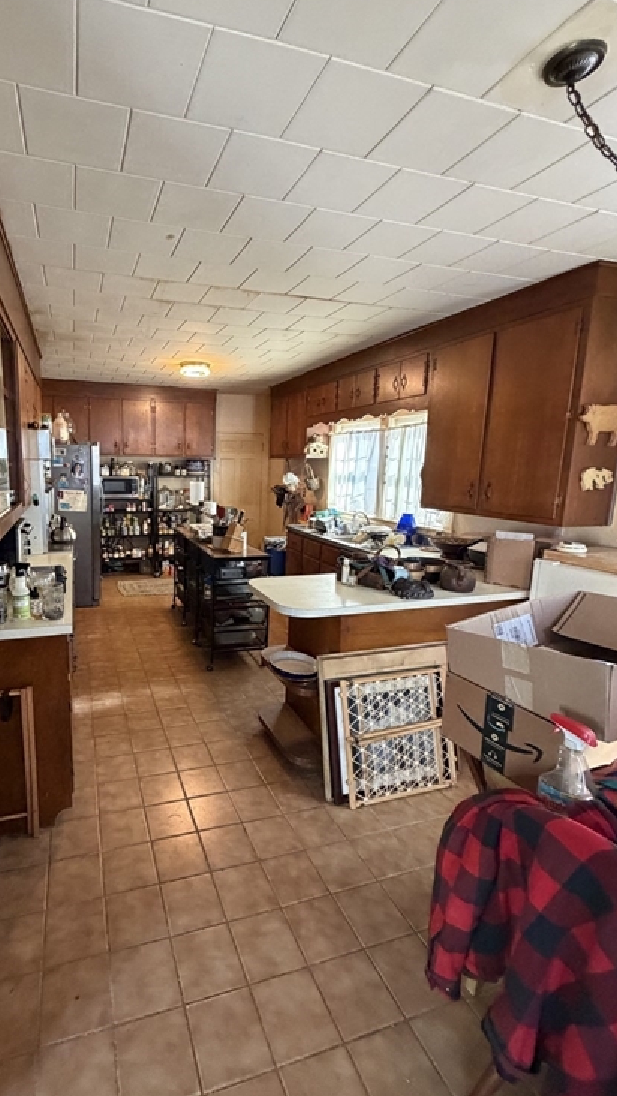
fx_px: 465
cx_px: 202
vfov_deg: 99.4
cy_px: 541
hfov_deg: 65.2
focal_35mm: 16
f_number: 2.2
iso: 500
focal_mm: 2.22
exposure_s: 1/60
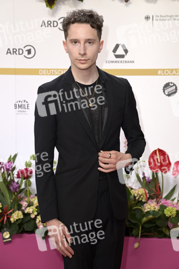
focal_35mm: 78
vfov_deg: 26.0
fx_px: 583
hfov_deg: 17.5
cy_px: 134
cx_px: 90
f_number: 5
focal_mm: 78
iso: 640
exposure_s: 1/250
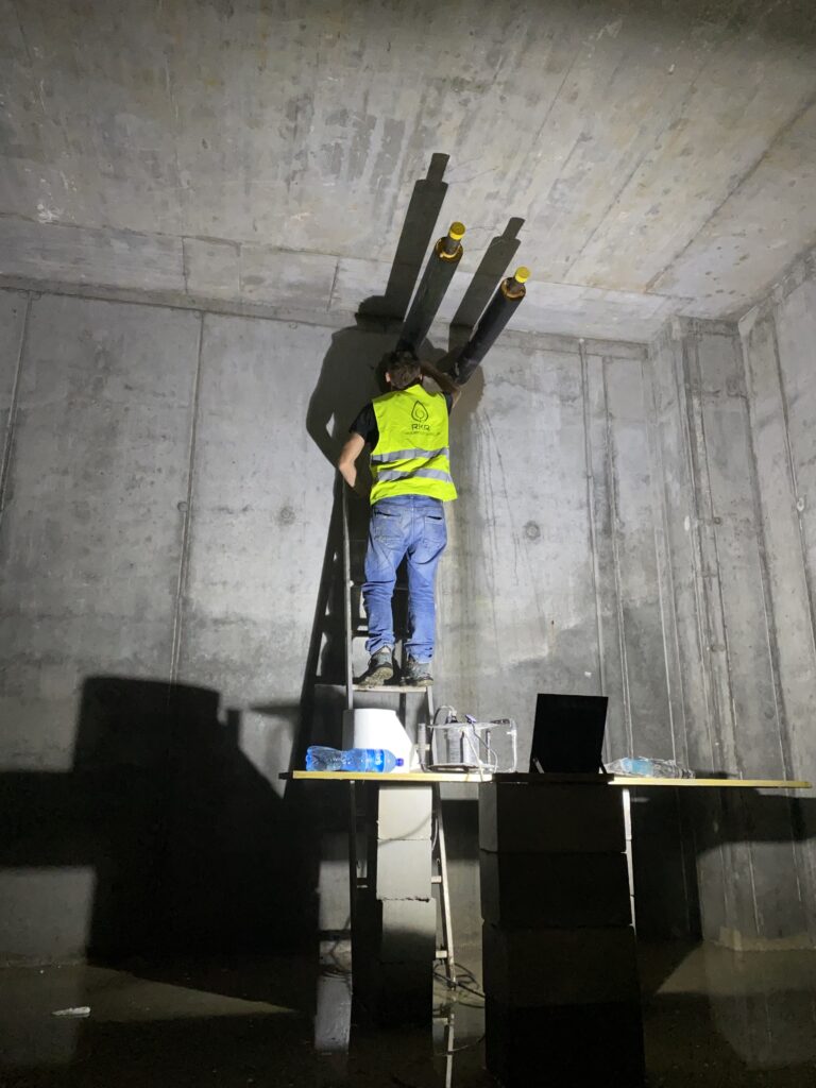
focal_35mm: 26
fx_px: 817
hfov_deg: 53.1
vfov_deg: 67.3
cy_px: 544
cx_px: 408
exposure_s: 1/33
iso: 500
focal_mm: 4.25
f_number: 1.8
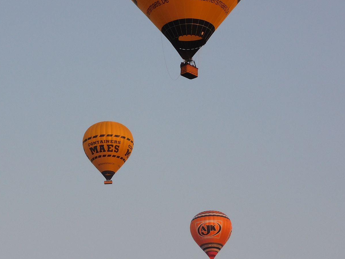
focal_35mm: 199
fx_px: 1984
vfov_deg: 7.5
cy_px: 70
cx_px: 148
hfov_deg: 9.9
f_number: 5
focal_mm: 22.4
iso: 125
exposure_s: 1/250
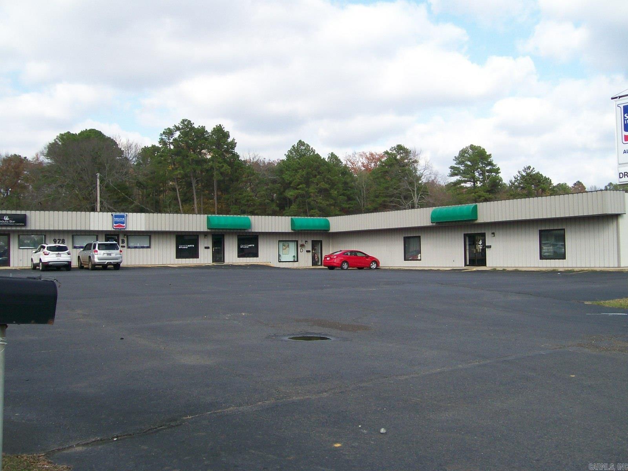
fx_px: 653
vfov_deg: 39.7
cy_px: 236
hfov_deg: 51.4
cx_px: 314
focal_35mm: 36
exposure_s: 1/745
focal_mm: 6
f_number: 2.7
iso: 80
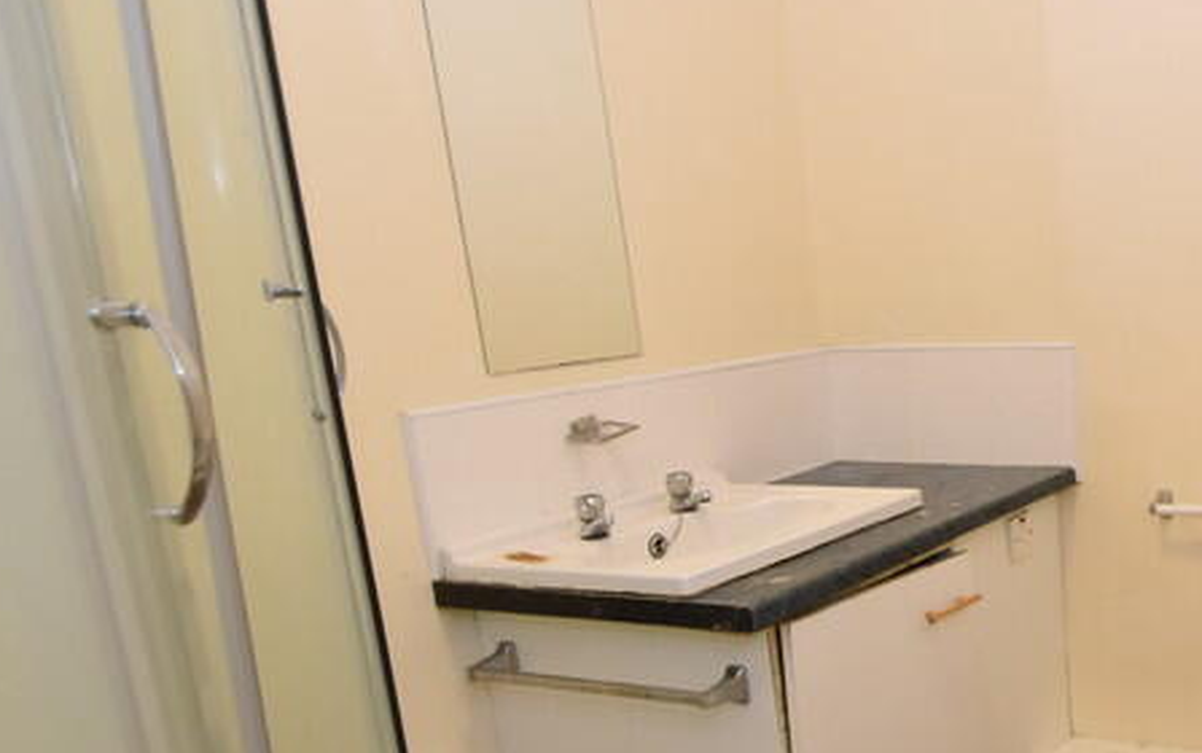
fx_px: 1147
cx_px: 1162
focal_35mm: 35
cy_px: 496
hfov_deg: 47.4
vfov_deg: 36.0
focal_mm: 10
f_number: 4
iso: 800
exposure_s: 1/60
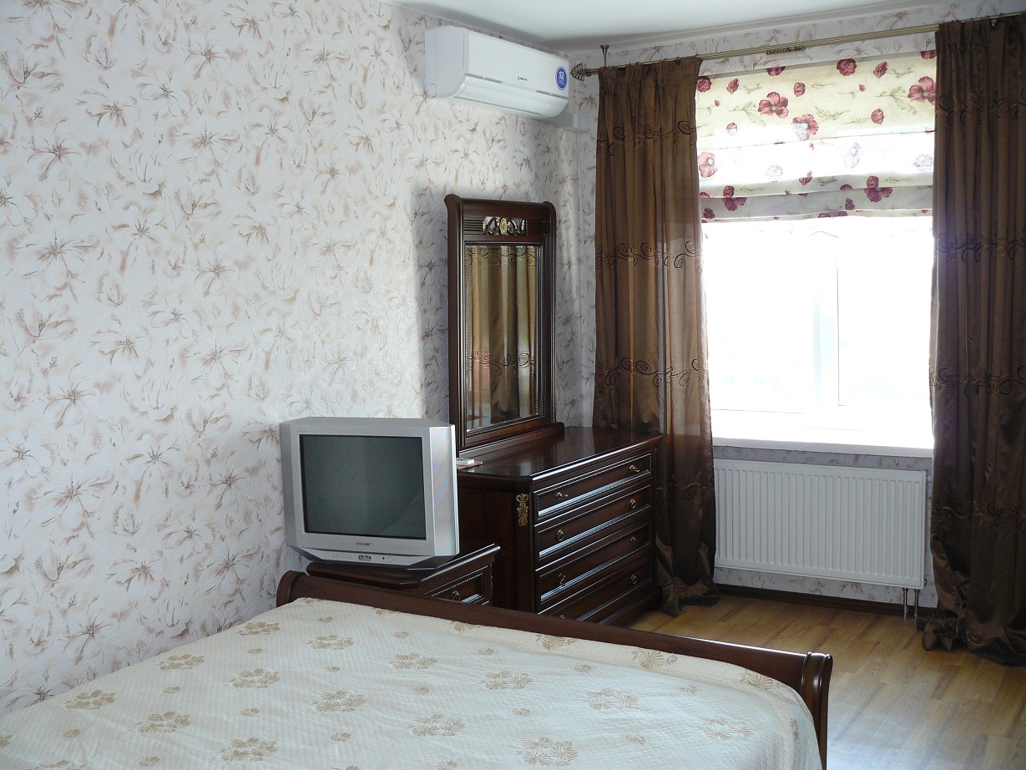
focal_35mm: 36
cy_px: 385
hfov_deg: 51.4
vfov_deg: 39.7
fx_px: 1067
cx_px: 513
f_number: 2.8
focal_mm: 6
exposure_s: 1/30
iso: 125
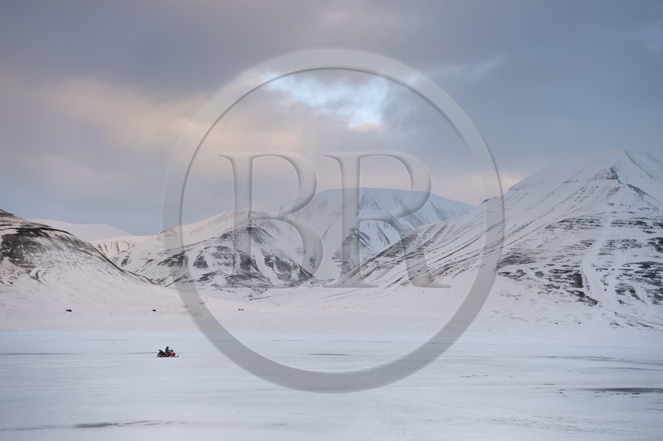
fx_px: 1288
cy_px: 220
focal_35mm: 70
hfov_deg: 28.9
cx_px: 332
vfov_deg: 19.4
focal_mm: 70
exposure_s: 1/320
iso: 400
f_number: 7.1
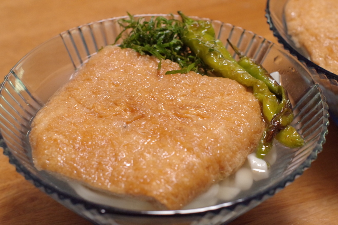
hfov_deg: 27.0
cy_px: 112
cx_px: 169
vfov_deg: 18.2
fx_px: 704
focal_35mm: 75
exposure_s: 1/80
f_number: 5.6
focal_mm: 50
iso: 4000
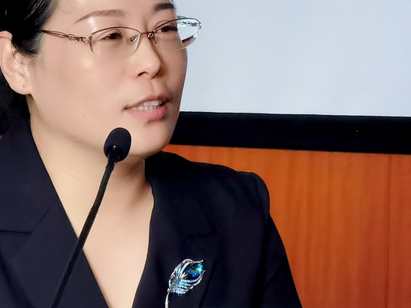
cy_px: 184
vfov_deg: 4.0
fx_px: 4392
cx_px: 94
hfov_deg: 5.4
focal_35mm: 370
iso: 200
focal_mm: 14.46
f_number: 3.4
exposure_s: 1/50
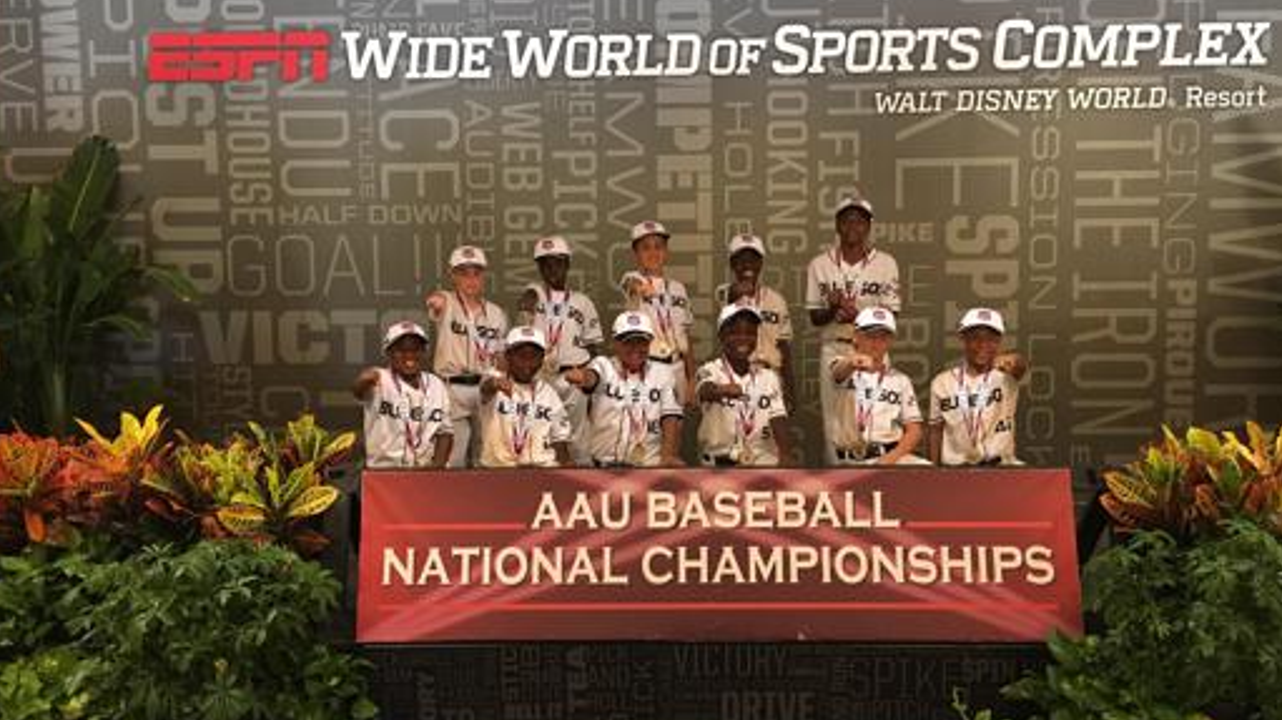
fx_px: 1155
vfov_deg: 34.6
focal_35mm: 34
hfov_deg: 58.0
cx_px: 662
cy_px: 376
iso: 200
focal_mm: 4.15
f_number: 2.2
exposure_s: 1/17
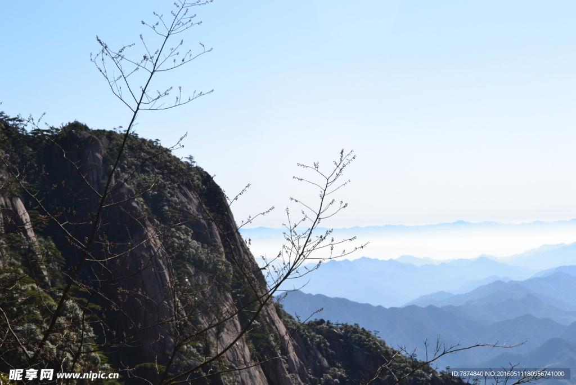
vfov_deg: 20.2
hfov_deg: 29.9
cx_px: 288
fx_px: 1080
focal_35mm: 68
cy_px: 192
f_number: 11
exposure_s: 1/400
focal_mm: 45
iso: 400
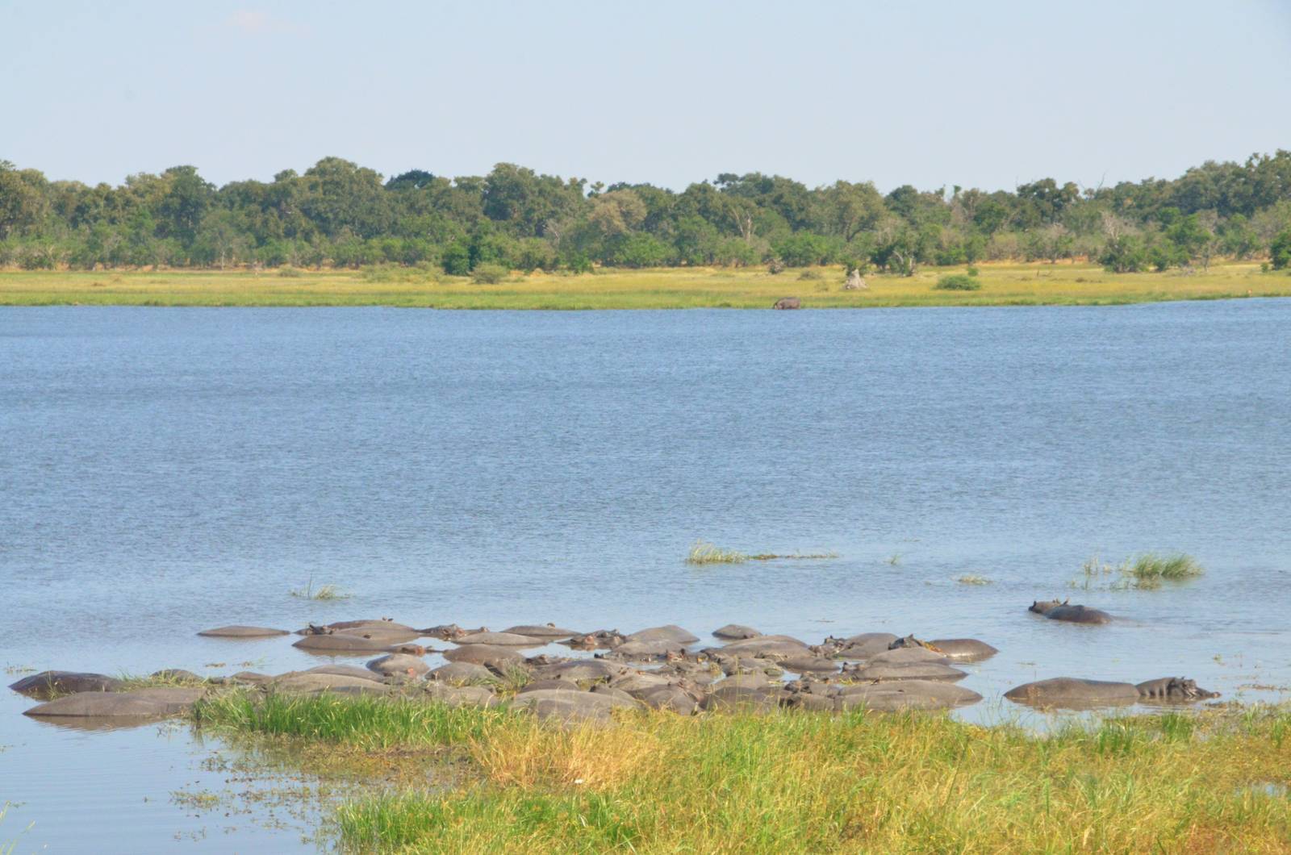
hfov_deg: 14.9
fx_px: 4939
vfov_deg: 9.9
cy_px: 428
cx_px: 646
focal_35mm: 138
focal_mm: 92
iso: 2500
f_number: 18
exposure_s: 1/1250
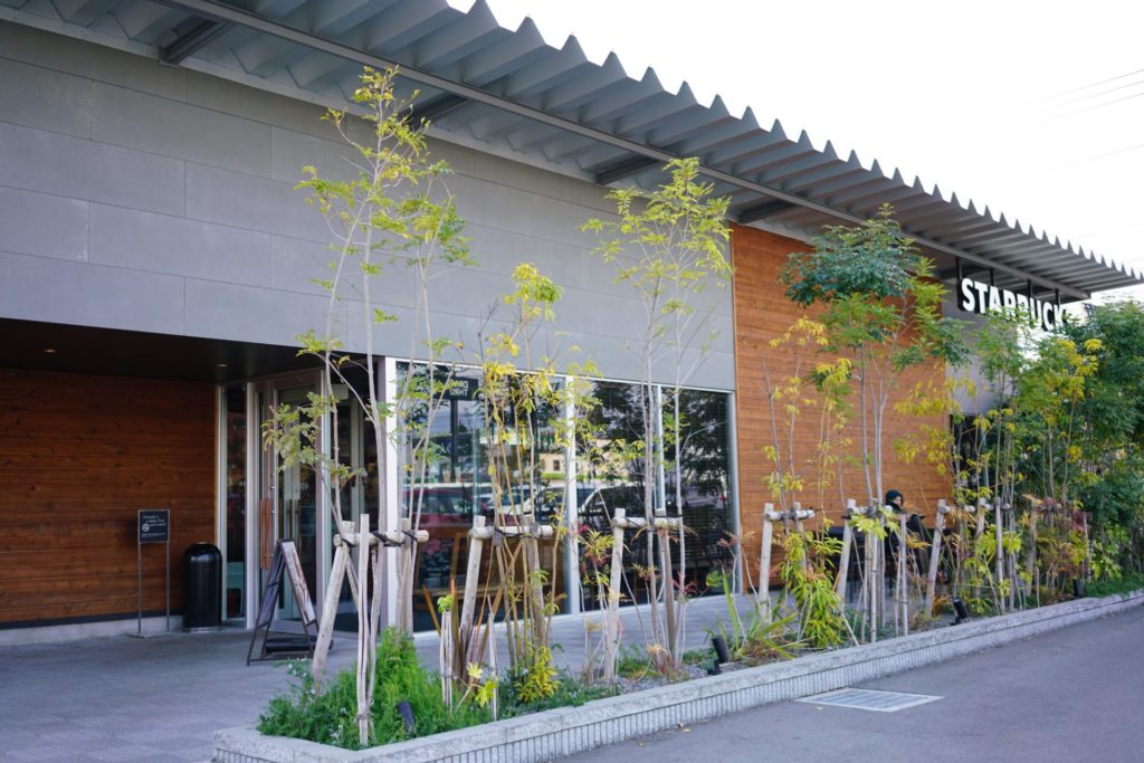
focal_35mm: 35
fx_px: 1112
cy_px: 382
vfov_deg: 37.9
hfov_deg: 54.4
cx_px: 572
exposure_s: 1/160
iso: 100
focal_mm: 35
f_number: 2.8
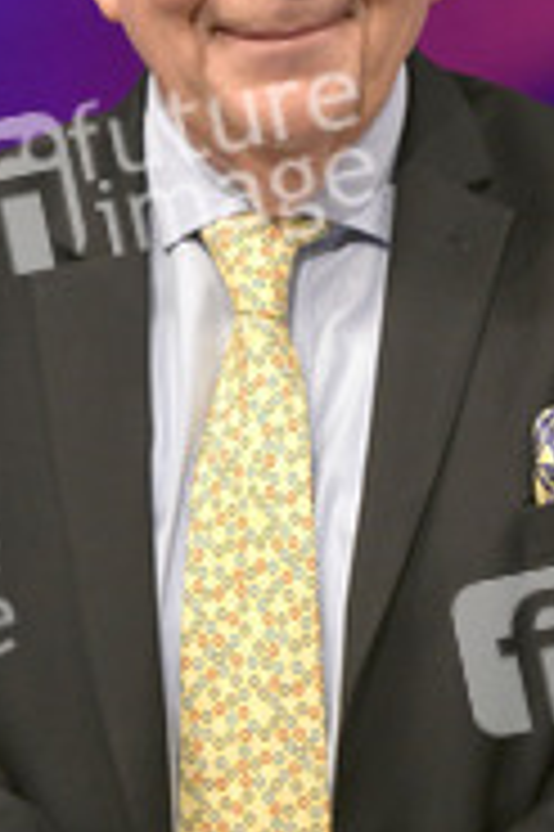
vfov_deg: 26.0
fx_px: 1804
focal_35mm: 78
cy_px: 405
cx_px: 275
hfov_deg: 17.5
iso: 2500
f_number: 6.3
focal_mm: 36
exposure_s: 1/250
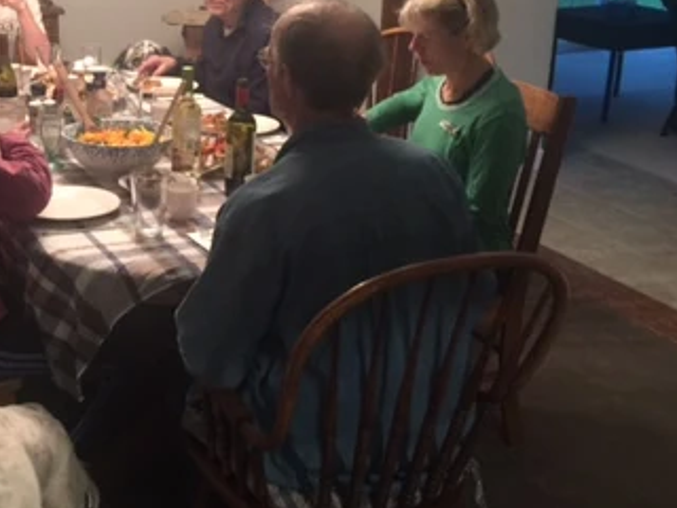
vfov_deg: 25.2
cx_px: 118
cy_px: 216
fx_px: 1134
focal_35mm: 58
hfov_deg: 32.2
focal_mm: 4.15
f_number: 2.2
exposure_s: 1/4
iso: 64
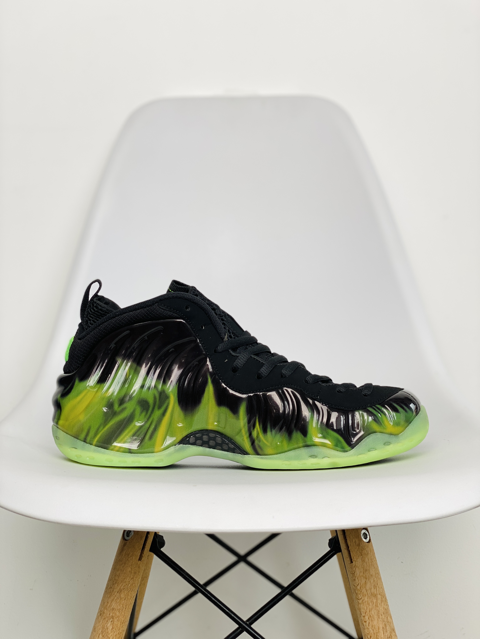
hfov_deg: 28.0
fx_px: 961
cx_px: 240
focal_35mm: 52
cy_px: 320
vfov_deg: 36.8
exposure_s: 1/100
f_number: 2
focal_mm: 6
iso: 32
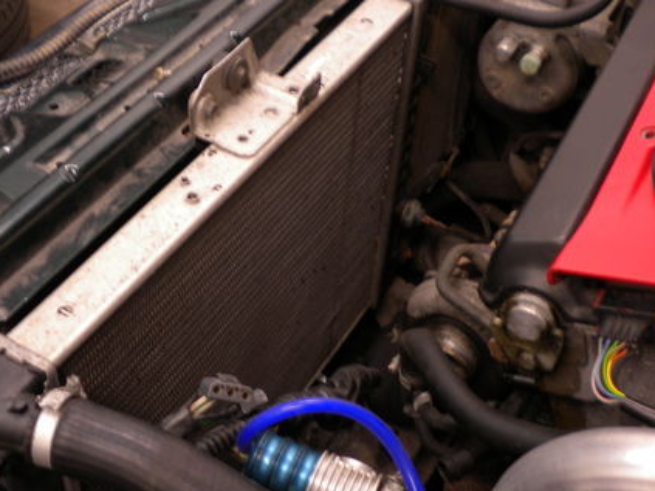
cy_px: 273
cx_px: 242
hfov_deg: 36.0
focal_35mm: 53
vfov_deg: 27.5
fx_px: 1003
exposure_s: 1/17.1
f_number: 3.1
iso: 80
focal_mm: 6.3
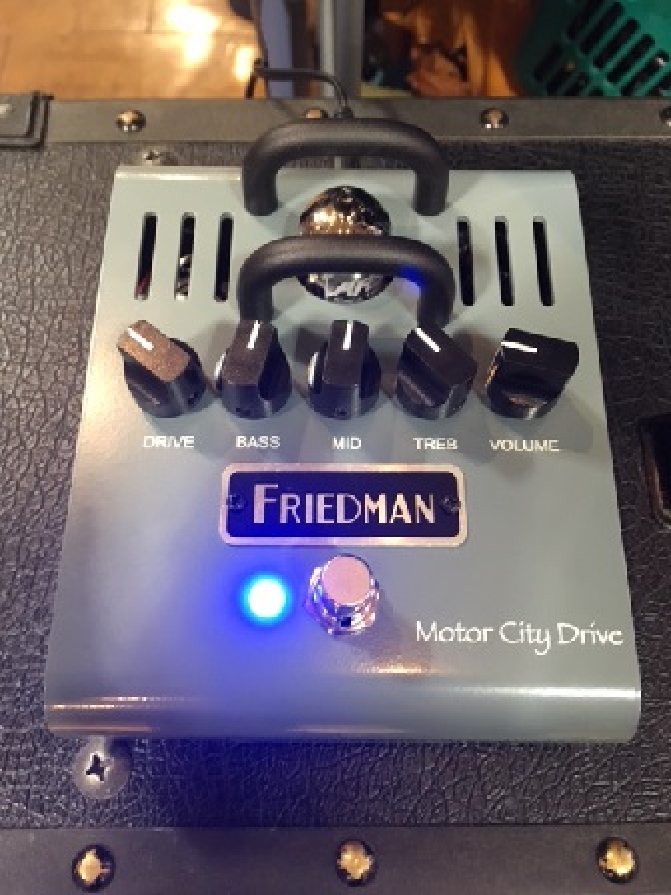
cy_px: 448
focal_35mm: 29
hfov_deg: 48.2
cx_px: 336
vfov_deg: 61.7
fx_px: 750
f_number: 2.2
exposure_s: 1/30
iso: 125
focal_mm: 4.15
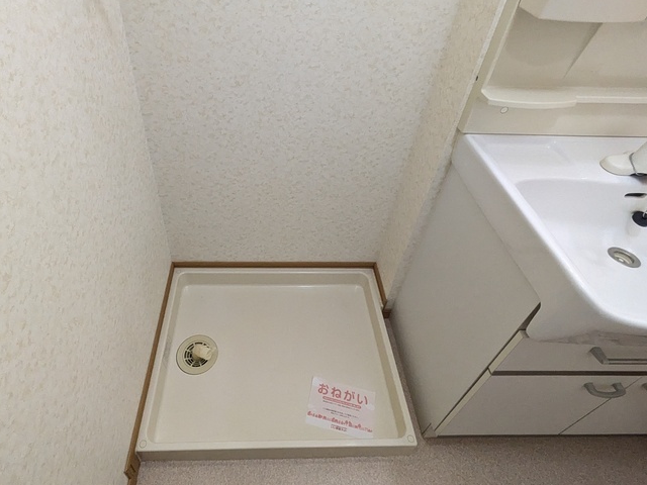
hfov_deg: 78.5
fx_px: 393
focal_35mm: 21
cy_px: 192
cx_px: 274
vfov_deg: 62.8
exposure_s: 1/120
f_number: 2.2
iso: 601
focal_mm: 1.83
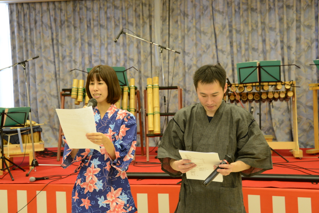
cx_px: 159
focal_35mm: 52
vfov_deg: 26.0
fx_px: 461
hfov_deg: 38.2
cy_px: 106
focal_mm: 50
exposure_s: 1/50
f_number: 5
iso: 2200
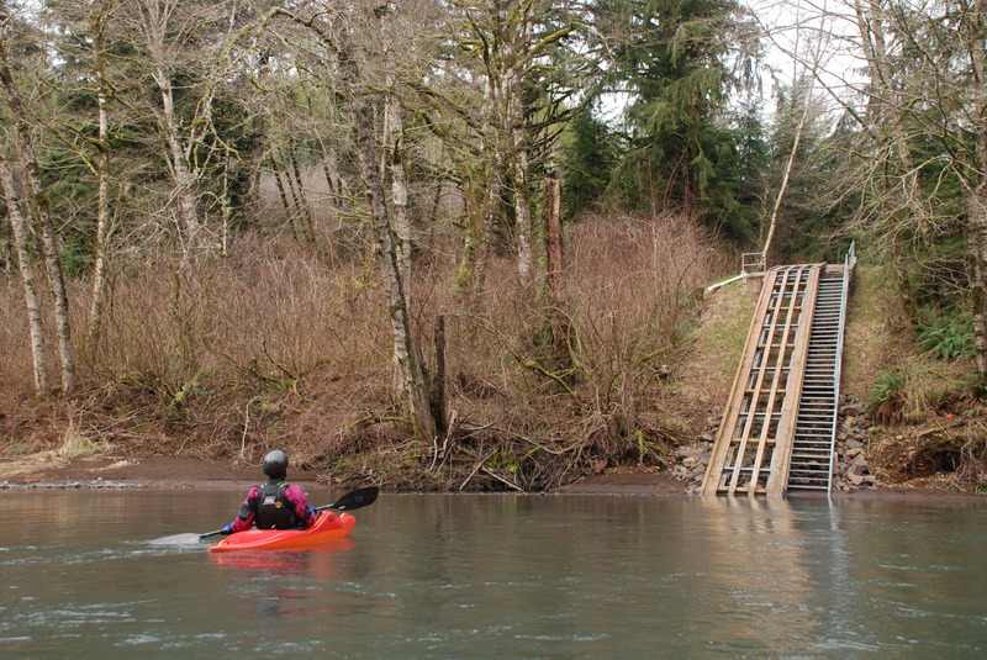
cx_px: 494
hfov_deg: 49.5
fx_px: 1070
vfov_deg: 34.3
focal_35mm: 39
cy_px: 330
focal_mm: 26
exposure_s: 1/125
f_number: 5.6
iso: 400
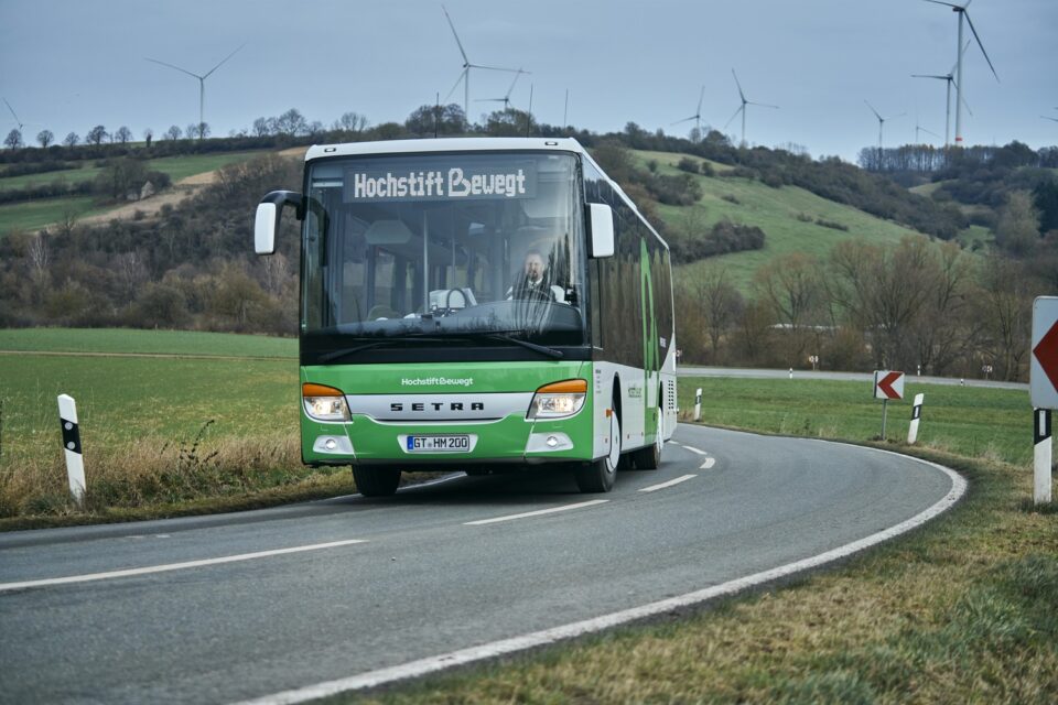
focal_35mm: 70
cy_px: 352
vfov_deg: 19.5
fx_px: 2057
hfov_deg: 28.8
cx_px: 529
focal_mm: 70
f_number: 4
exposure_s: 1/250
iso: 400
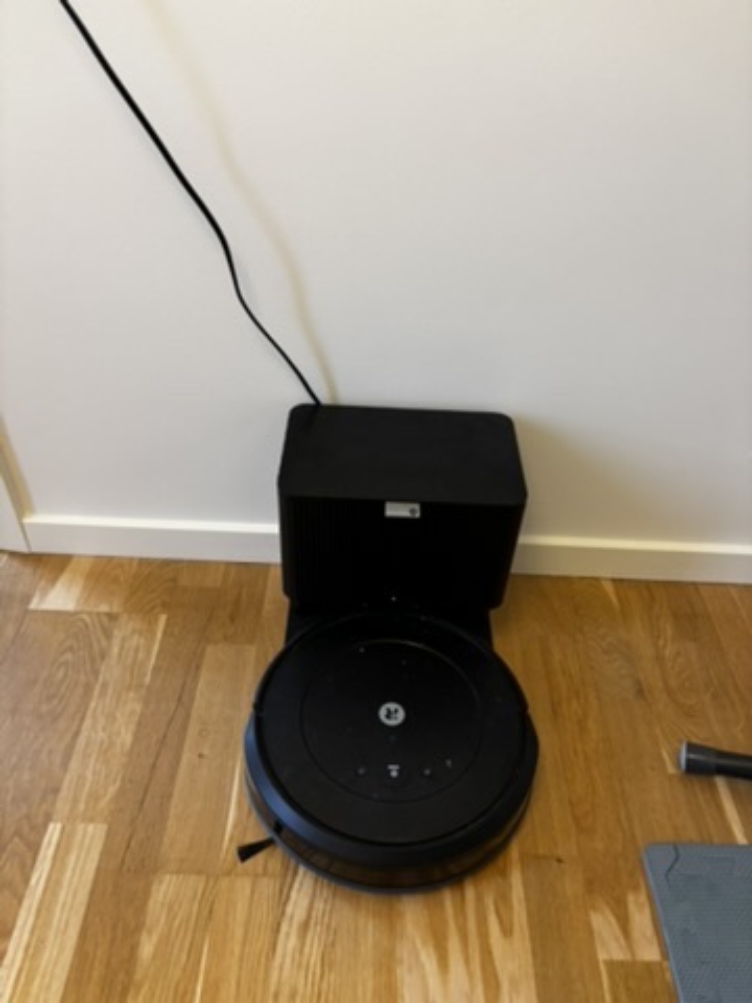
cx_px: 376
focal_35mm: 26
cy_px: 502
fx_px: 753
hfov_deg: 53.1
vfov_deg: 67.3
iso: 320
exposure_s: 1/50
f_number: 1.6
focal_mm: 5.96
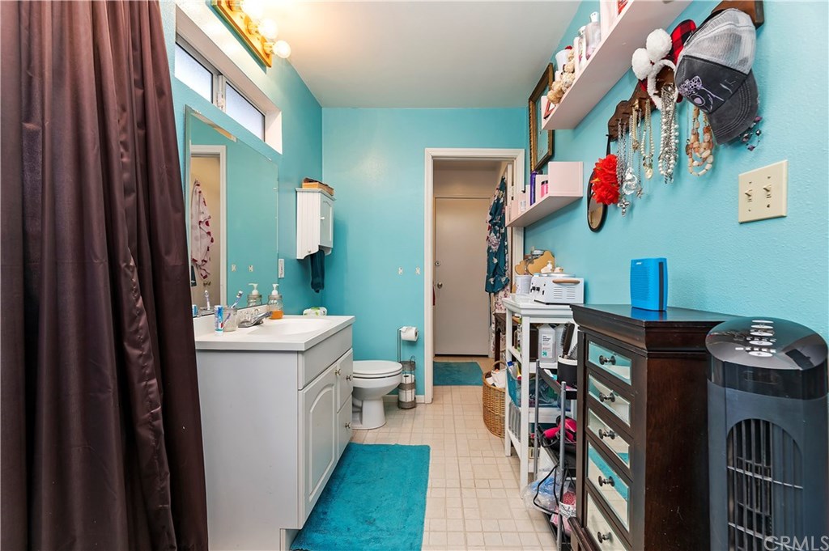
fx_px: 322
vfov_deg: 81.1
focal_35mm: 14
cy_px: 276
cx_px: 414
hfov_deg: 104.3
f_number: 10
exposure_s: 1/4
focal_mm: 14
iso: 500
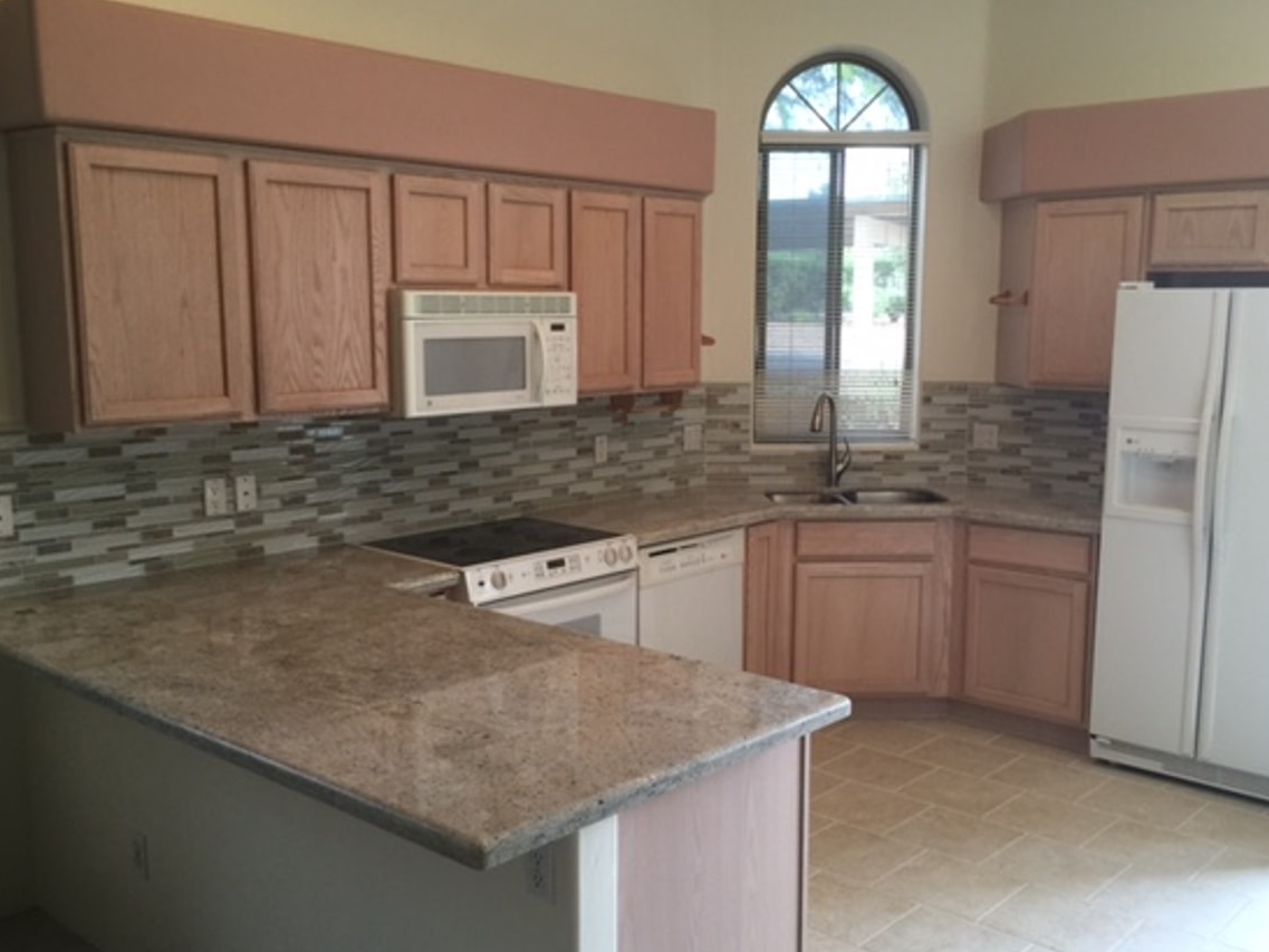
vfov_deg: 41.8
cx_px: 648
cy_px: 503
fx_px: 1247
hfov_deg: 53.9
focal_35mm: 34
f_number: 2.2
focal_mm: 4.15
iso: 40
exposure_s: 1/30
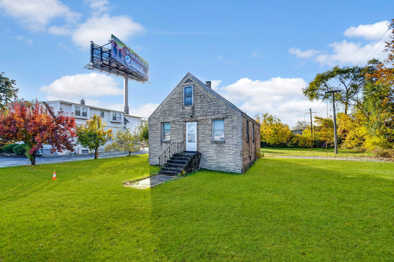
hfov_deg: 100.4
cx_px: 197
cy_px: 131
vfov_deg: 77.3
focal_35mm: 15
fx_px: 164
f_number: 3.5
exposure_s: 1/2000
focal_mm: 10
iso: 200
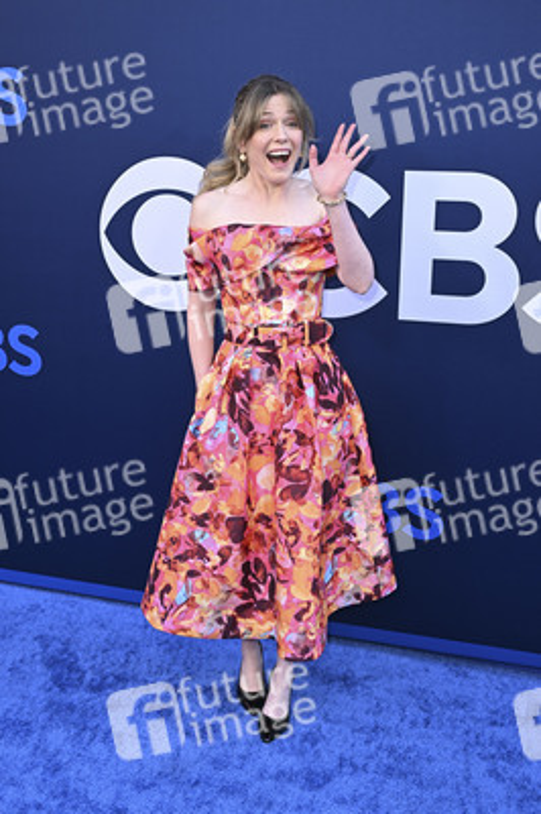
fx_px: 881
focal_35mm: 39
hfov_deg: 34.2
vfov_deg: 49.6
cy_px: 407
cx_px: 270
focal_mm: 39
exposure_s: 1/200
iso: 800
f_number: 5.6
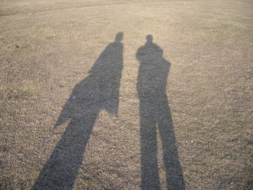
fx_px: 256
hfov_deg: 52.6
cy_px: 95
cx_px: 126
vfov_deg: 40.7
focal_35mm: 35
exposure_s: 1/400
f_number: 2.6
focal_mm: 5.8
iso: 50
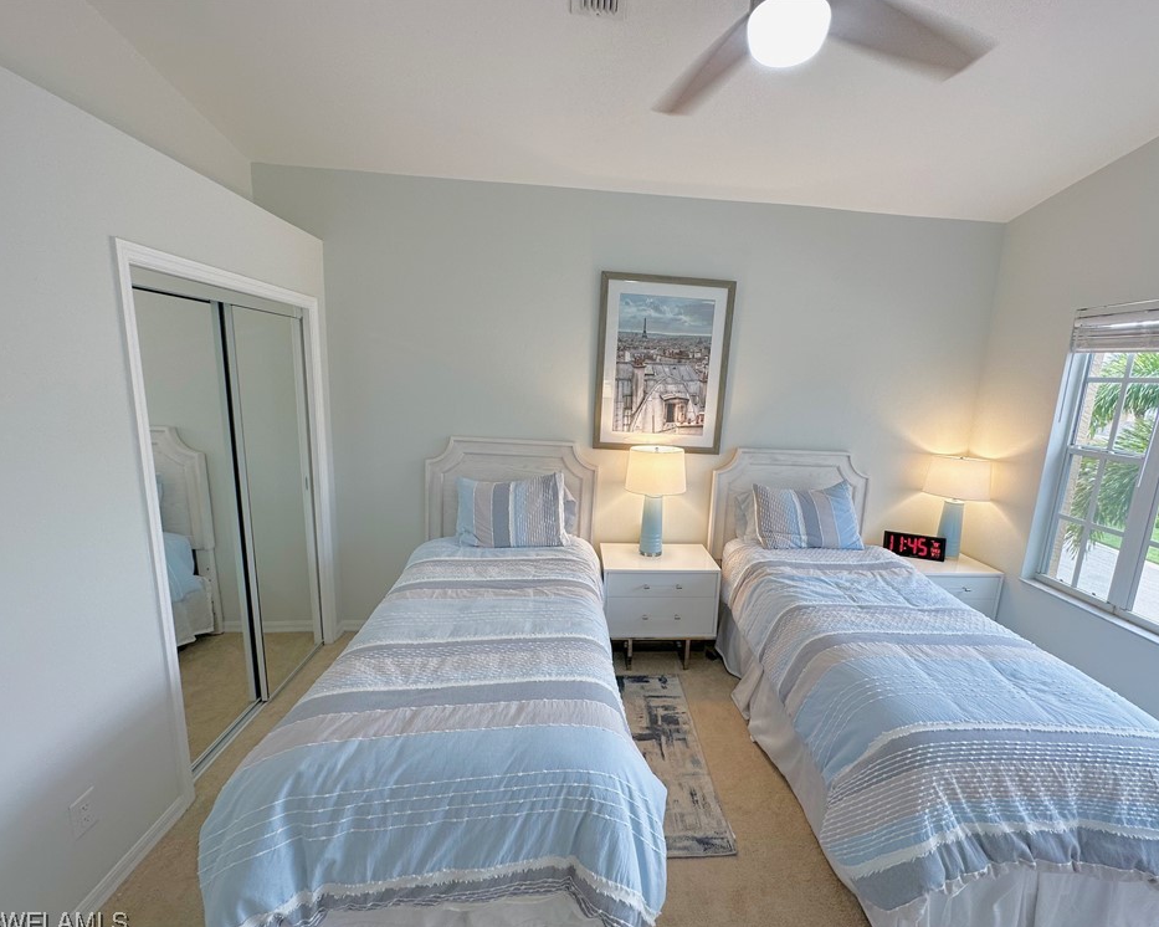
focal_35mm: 15
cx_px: 612
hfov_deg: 96.7
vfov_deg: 84.0
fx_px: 514
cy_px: 473
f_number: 2.2
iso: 50
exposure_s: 1/120
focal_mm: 2.22
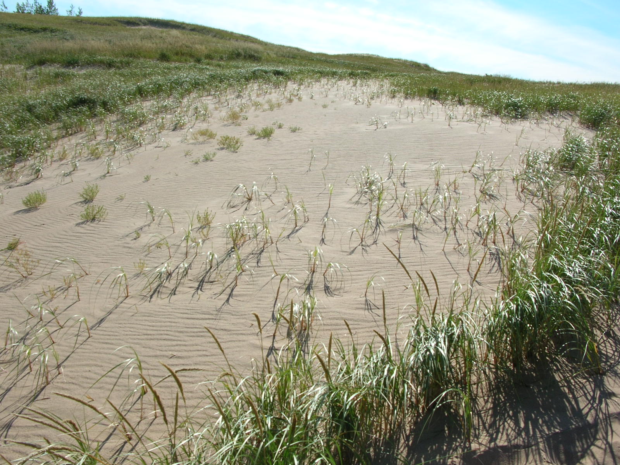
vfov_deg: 40.7
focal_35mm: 35
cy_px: 232
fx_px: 627
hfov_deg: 52.6
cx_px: 310
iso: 50
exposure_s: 1/399
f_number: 5.6
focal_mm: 5.8
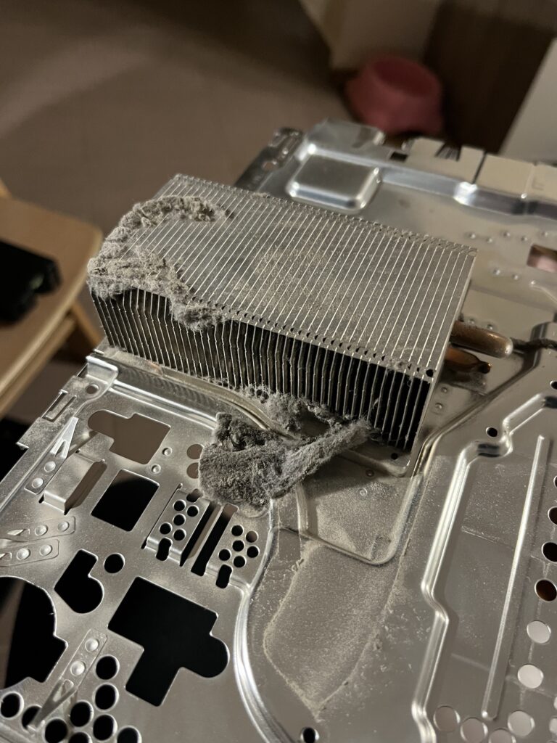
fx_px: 558
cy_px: 372
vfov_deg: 67.3
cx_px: 278
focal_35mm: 26
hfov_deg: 53.1
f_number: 1.6
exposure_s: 1/33
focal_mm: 5.1
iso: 500
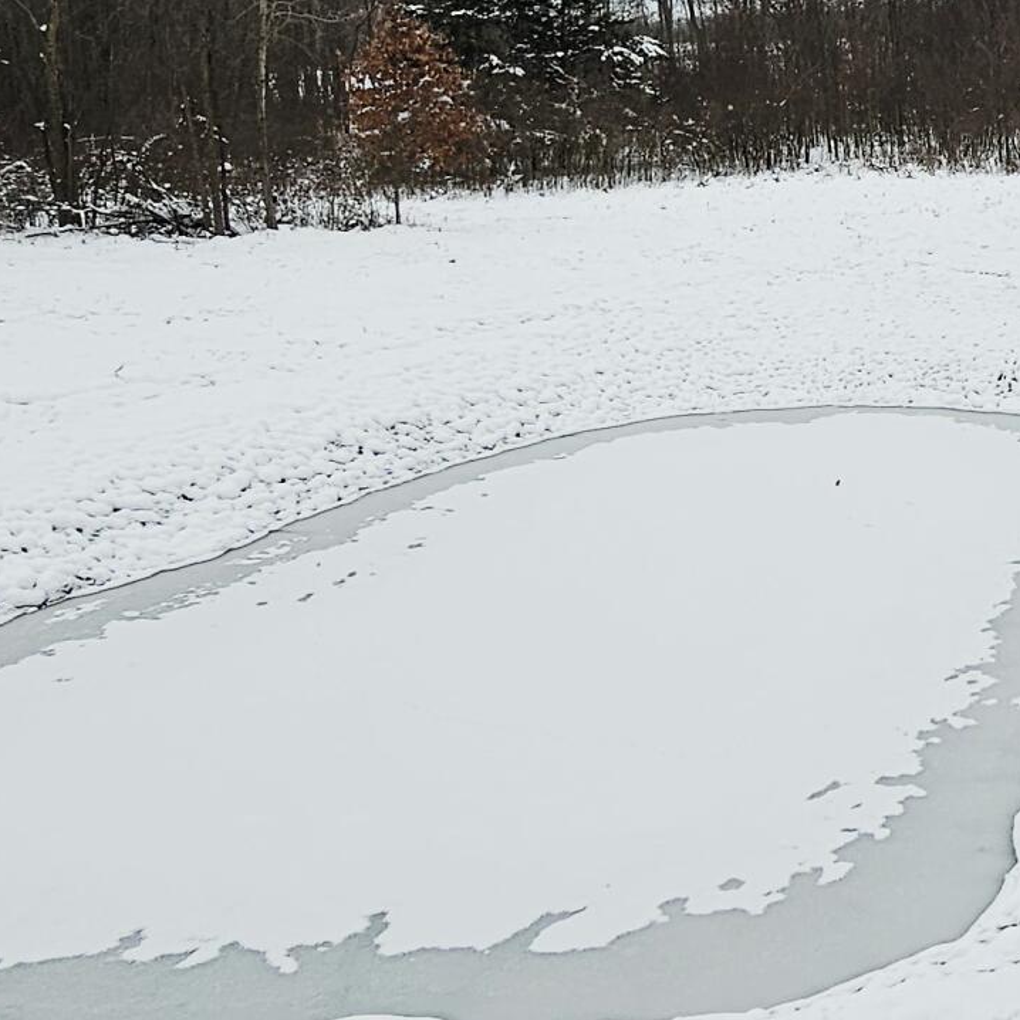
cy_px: 232
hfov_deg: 30.9
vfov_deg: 34.5
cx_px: 1159
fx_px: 1600
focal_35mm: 48
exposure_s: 1/333
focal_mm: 2.2
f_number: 2.2
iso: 50
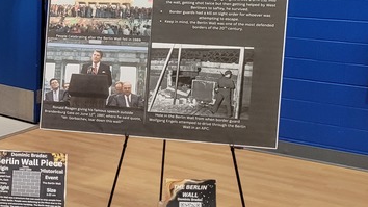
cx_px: -104
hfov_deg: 23.1
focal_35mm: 82
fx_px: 800
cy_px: 76
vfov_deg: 14.7
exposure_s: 1/120
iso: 320
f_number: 1.8
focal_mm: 5.4
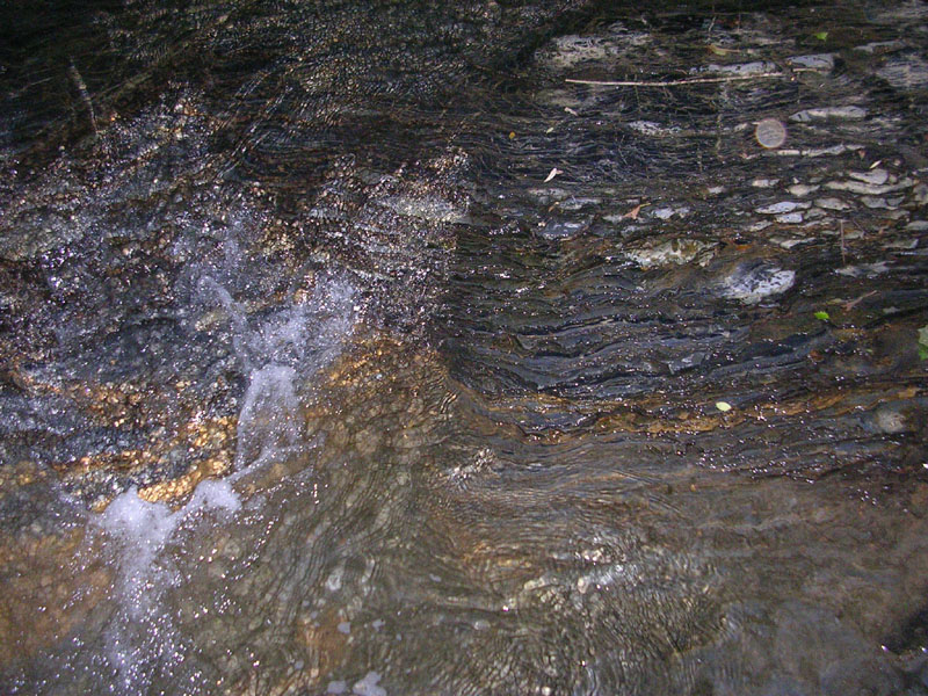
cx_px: 464
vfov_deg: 37.7
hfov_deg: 49.0
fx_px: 1019
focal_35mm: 38
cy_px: 348
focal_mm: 5.8
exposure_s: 1/60.1
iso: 200
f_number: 2.8
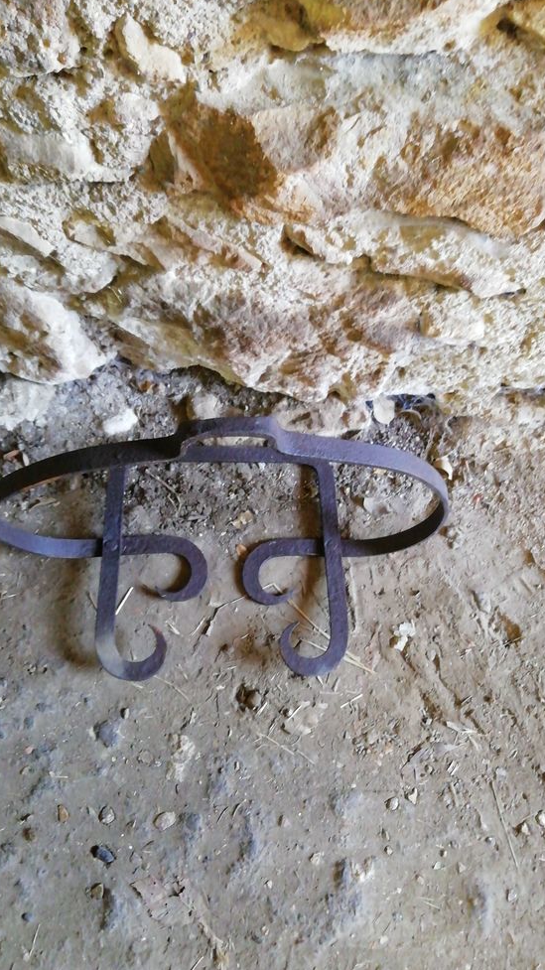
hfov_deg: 40.1
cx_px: 284
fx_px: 746
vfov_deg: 66.1
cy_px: 485
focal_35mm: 29
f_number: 2.2
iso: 320
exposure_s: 1/33.3
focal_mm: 3.21
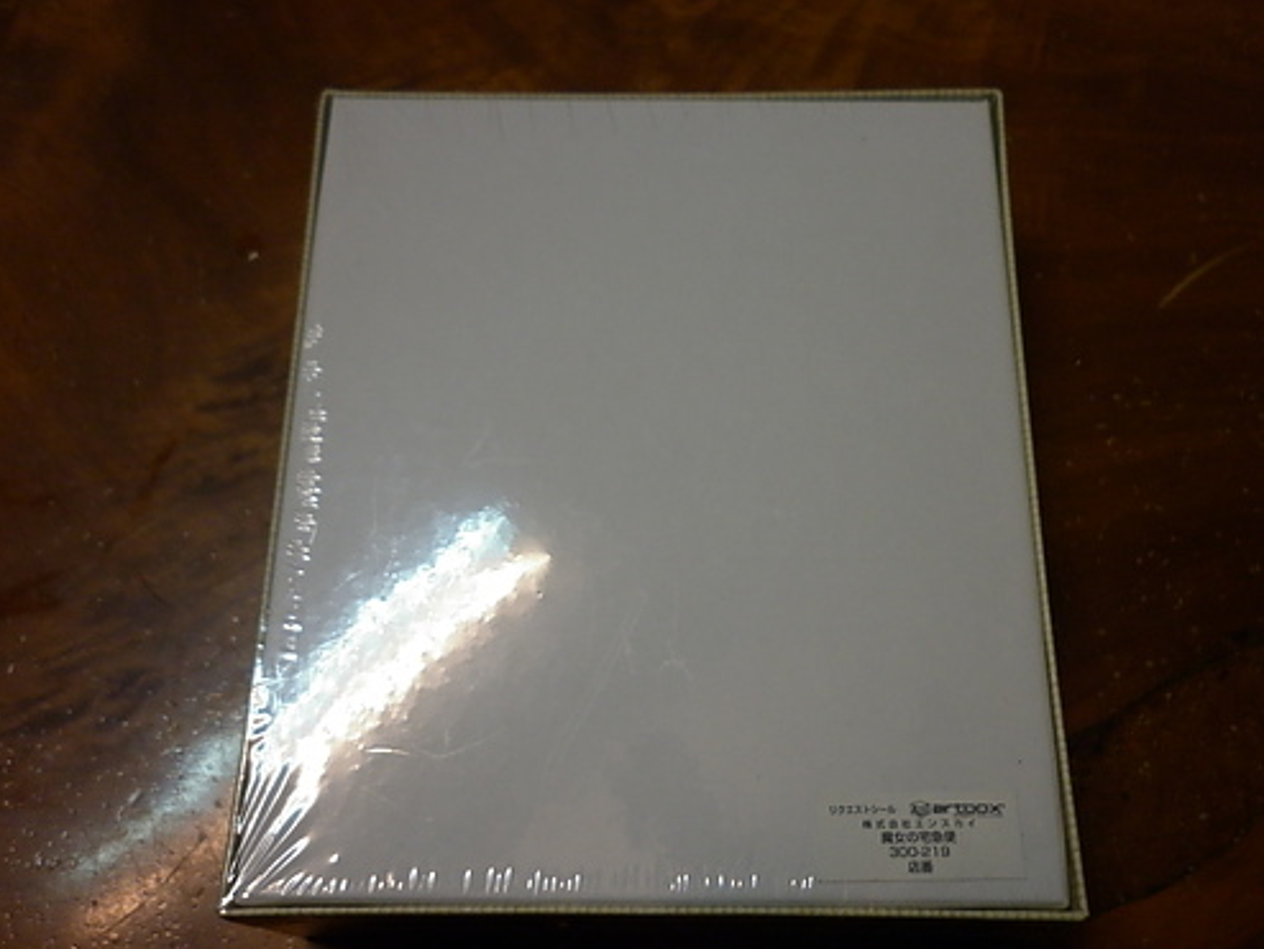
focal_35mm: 34
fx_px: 1242
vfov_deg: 41.7
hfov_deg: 53.9
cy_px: 553
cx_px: 670
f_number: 2.8
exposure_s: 1/30
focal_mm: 5
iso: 100
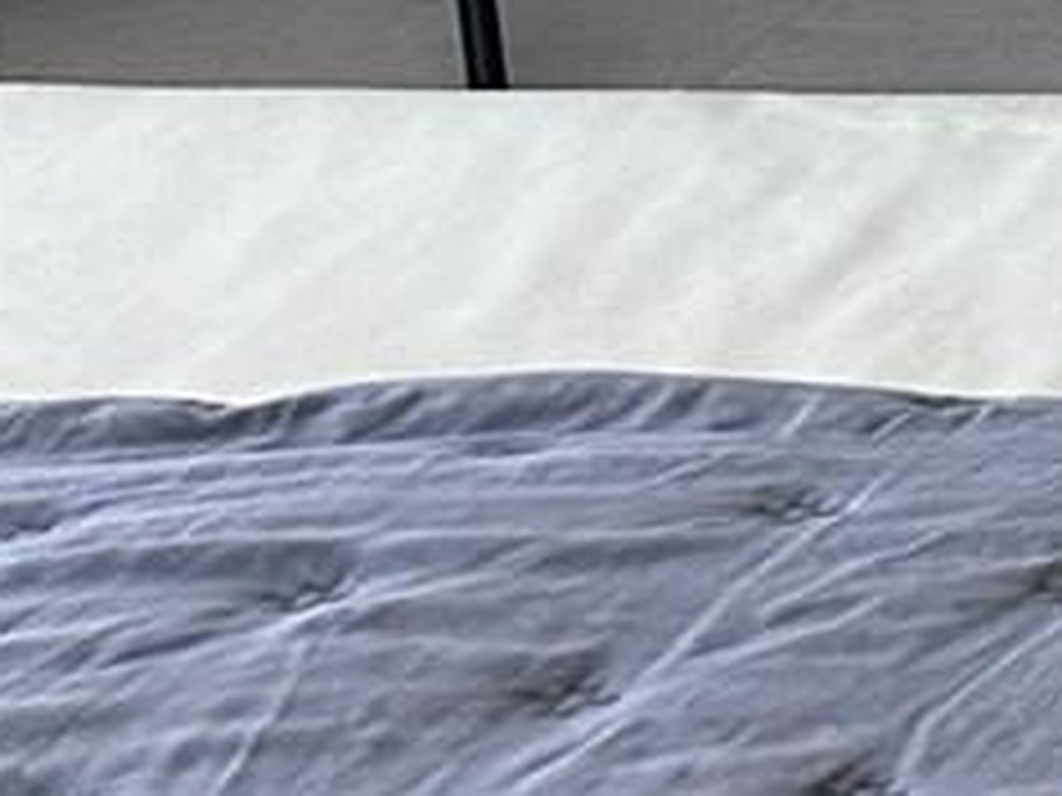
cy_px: -1776
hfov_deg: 8.9
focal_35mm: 163
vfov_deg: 7.7
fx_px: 5001
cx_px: 3573
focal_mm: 6.86
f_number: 1.78
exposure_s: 1/121
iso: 80
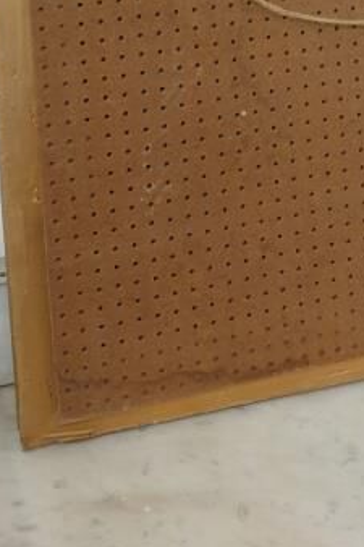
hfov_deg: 16.4
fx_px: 1245
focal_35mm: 82
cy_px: -120
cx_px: 322
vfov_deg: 22.7
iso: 320
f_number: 1.5
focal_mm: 4.3
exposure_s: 1/33
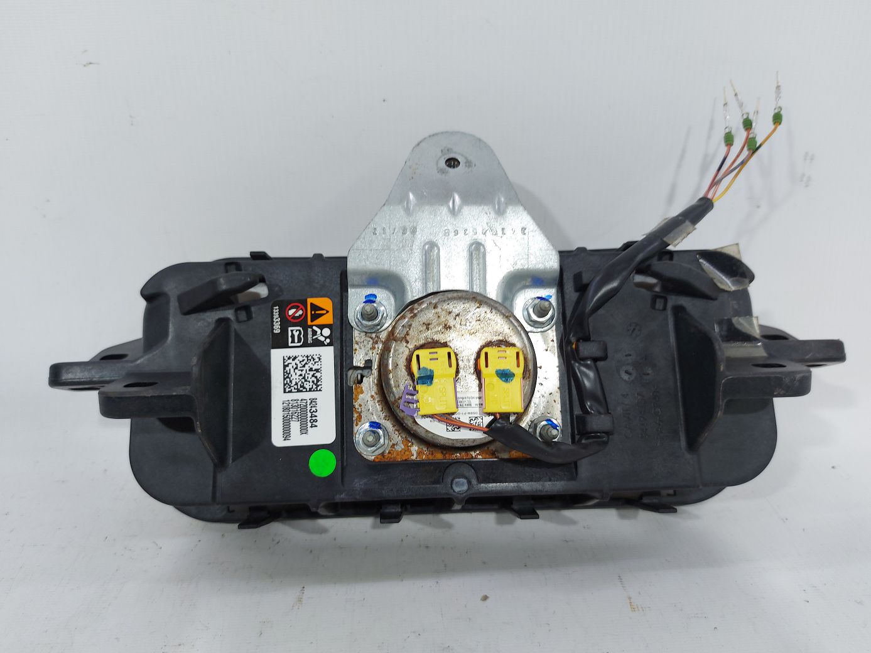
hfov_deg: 71.6
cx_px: 436
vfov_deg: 56.8
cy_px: 326
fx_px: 604
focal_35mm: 24
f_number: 1.8
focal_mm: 5.23
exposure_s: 1/50
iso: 50
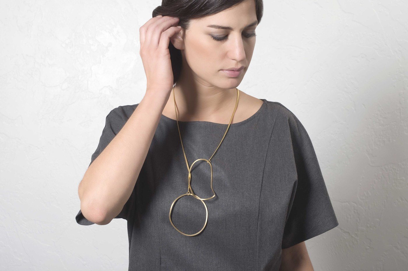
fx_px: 713
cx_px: 204
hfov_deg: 31.9
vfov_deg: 21.5
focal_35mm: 63
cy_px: 136
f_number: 9
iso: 200
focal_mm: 42
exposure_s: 1/125
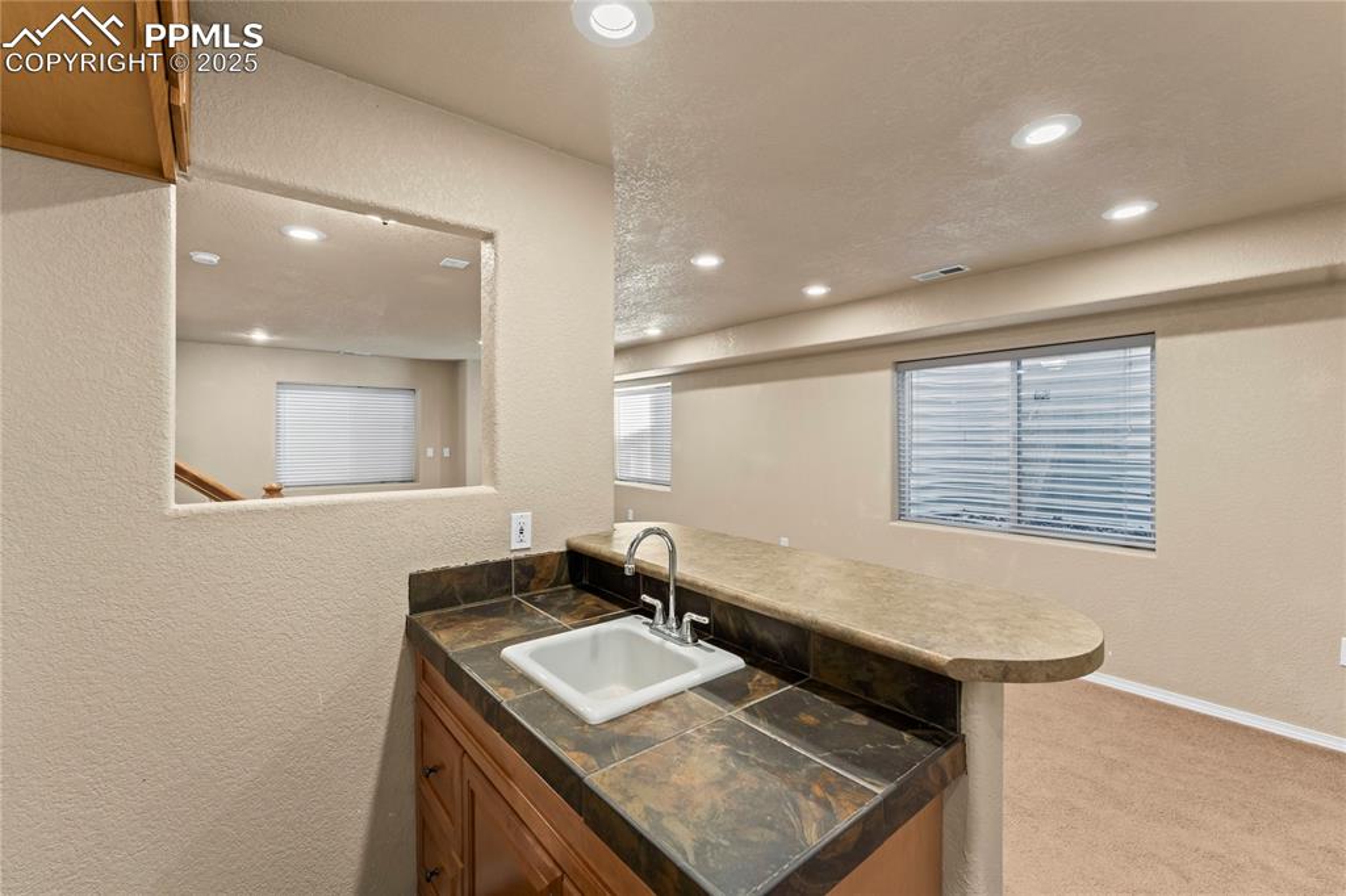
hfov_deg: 100.8
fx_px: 557
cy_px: 448
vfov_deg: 77.7
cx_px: 673
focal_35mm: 15
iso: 500
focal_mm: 14.9
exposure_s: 1/1.25
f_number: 8
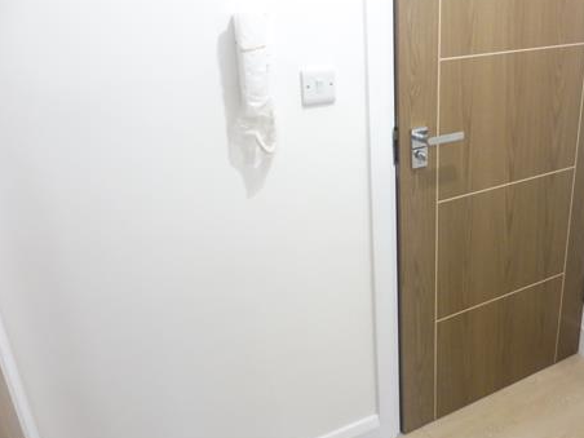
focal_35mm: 34
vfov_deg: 41.8
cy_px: 230
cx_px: 370
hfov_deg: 53.3
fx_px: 574
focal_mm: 4.3
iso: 400
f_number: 3.3
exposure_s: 1/20
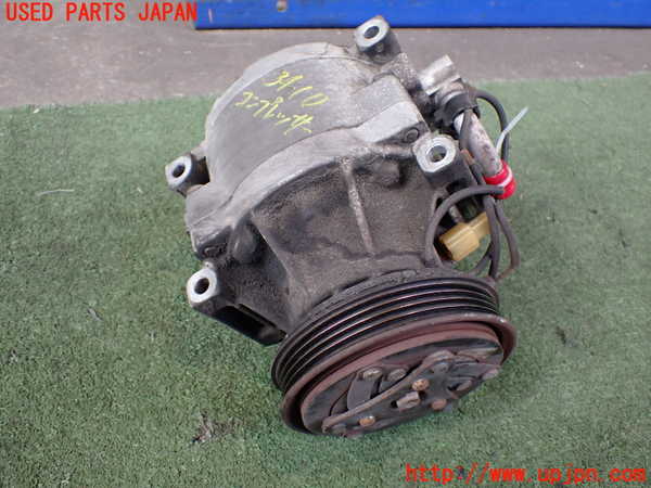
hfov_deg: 56.8
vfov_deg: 44.2
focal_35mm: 32
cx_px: 326
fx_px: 602
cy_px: 244
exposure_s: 1/125
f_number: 2.4
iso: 400
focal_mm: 5.79
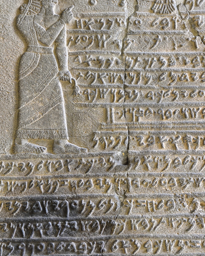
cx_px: 102
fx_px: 364
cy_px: 113
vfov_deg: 38.7
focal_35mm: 48
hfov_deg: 31.5
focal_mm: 42
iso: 3200
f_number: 7.1
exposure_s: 1/60
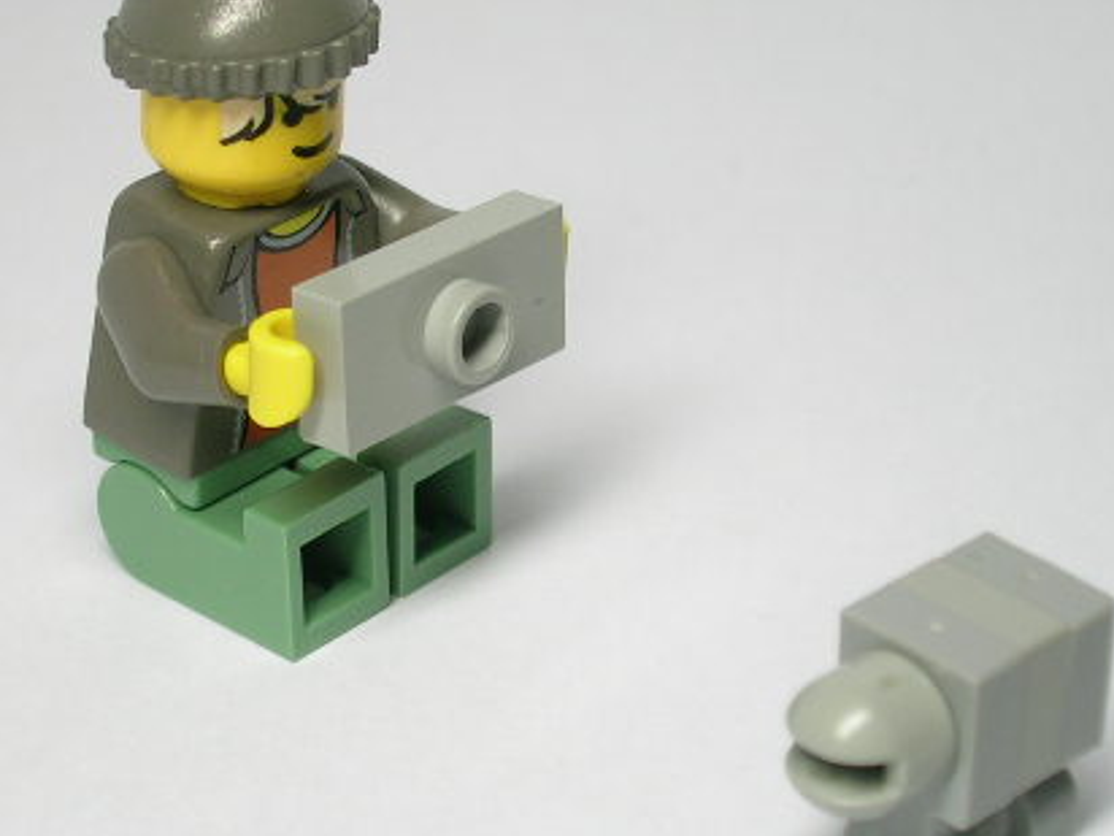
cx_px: 498
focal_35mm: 101
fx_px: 3250
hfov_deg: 19.4
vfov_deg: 14.6
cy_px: 384
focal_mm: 9.9
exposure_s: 1/45.4
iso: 50
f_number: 3.5
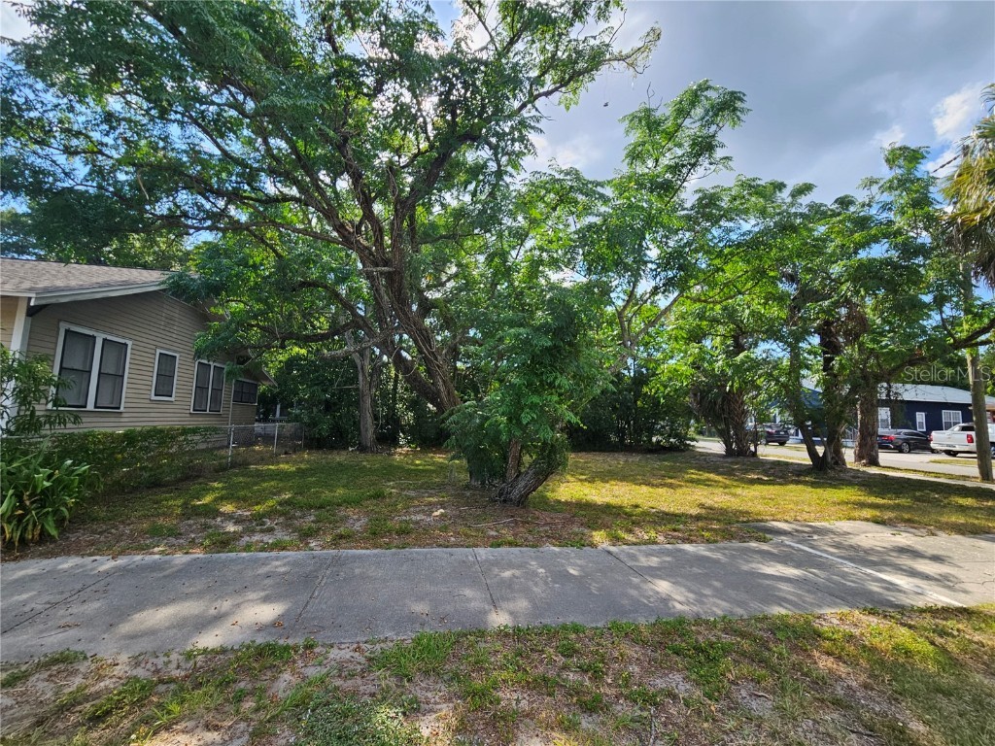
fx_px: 374
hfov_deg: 106.2
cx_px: 498
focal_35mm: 13
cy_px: 373
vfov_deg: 89.9
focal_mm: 2.2
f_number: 2.2
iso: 50
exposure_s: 1/690
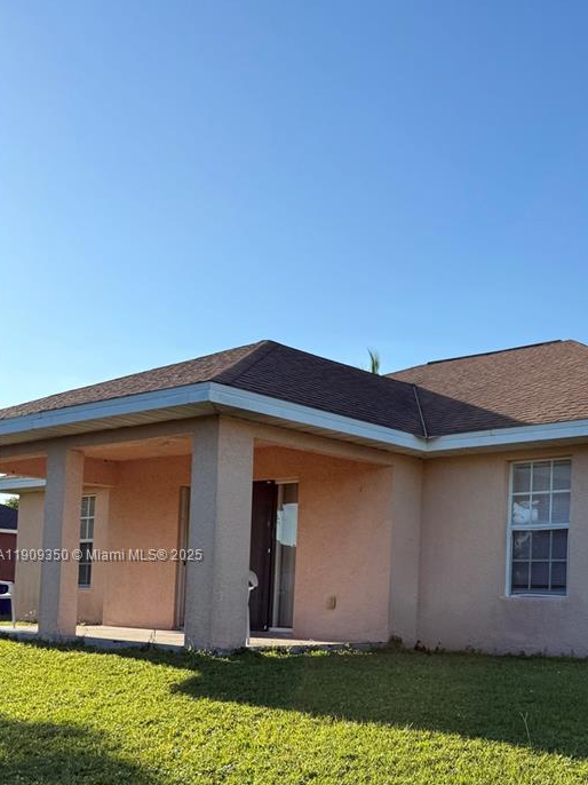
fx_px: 952
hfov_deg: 32.9
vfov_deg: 43.8
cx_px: 508
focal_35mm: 42
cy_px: 556
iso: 80
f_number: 1.78
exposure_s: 1/2703
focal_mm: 6.76
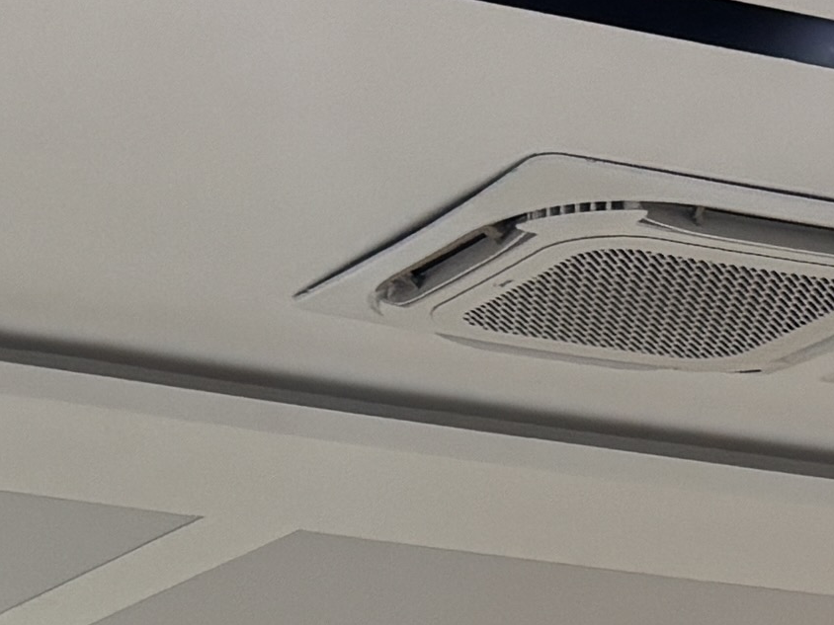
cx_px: 481
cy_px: 1651
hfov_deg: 11.2
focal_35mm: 176
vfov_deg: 7.7
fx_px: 4240
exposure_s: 1/50
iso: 125
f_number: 1.6
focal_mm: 5.96
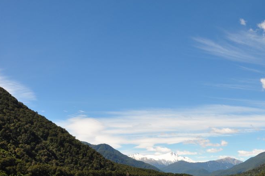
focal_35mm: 42
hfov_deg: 45.9
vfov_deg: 31.4
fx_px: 309
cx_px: 172
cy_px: 127
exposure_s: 1/320
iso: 200
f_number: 10
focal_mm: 18
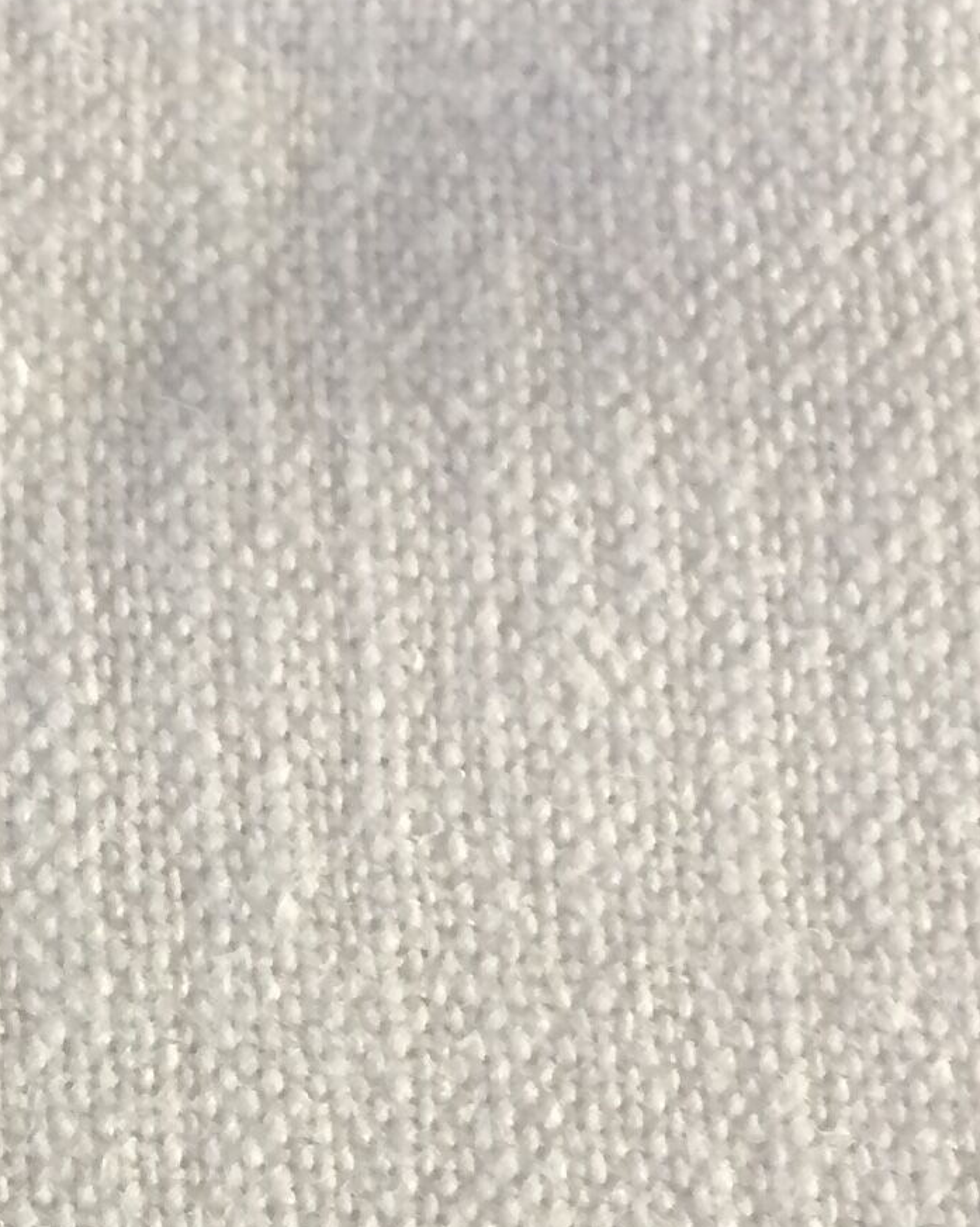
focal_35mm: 106
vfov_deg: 17.6
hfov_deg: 14.2
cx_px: -63
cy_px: 1313
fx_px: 3845
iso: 100
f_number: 2.2
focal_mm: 4.15
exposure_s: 1/33
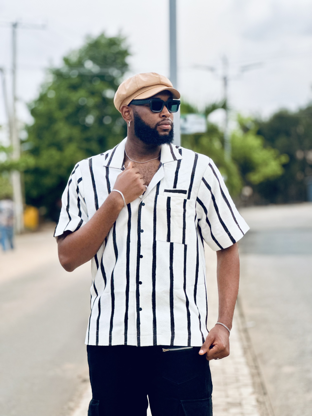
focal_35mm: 77
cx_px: 156
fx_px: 925
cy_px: 208
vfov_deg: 25.3
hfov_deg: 19.1
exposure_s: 1/121
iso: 160
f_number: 2.8
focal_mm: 9
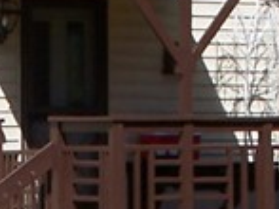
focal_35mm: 411
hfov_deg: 4.8
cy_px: 462
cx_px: 110
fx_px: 3310
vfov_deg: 3.6
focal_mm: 9.8
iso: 80
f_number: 4.5
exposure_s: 1/1000
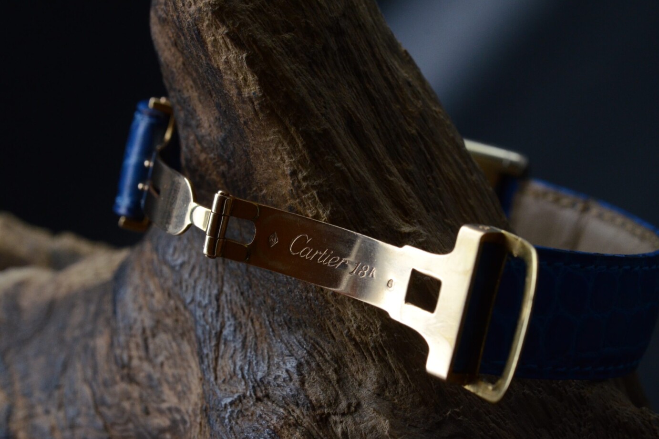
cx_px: 326
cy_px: 220
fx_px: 1665
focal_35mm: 91
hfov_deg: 22.4
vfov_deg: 15.0
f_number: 11
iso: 1600
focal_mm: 60
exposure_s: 1/125
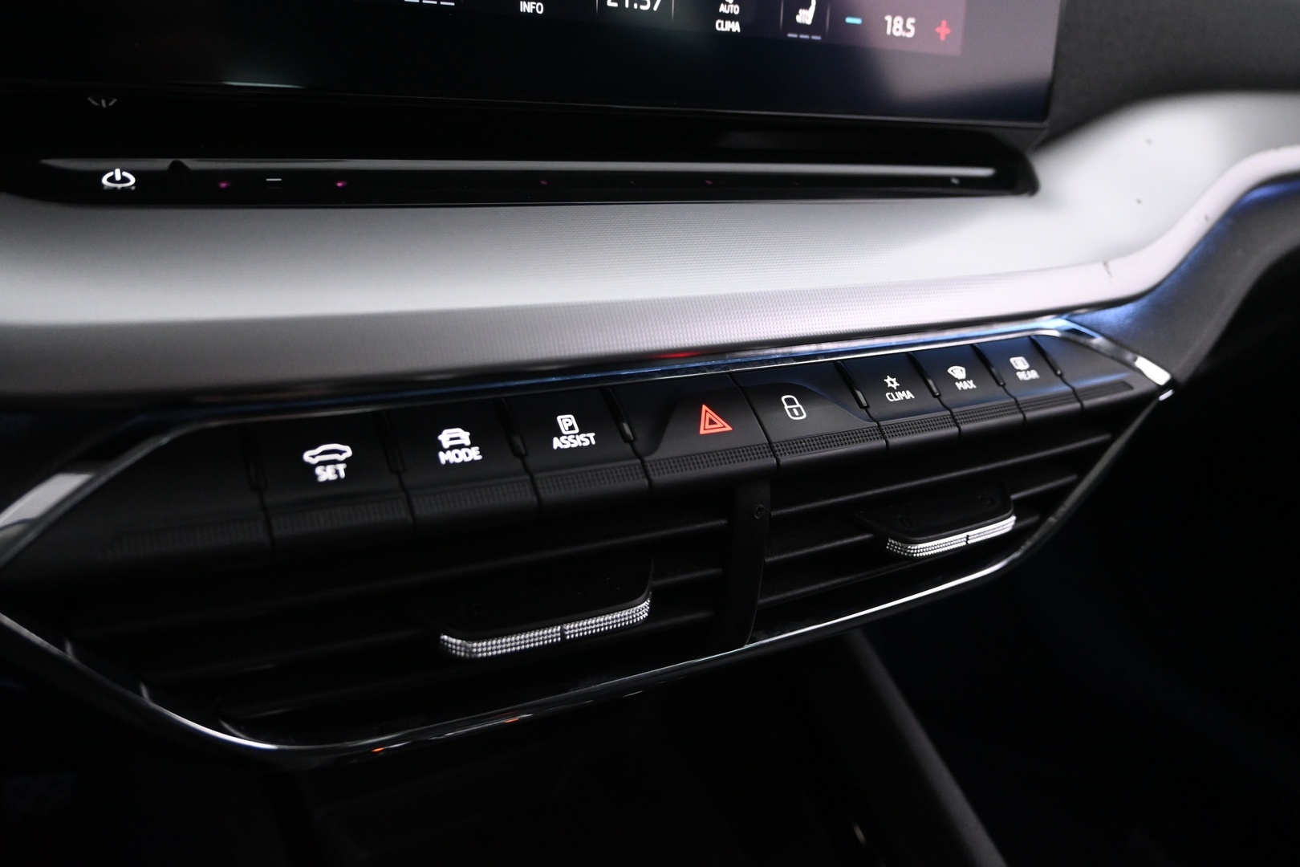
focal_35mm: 28
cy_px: 434
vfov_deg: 45.7
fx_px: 1029
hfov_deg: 64.6
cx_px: 650
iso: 2500
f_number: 3.8
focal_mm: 19
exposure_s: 1/30
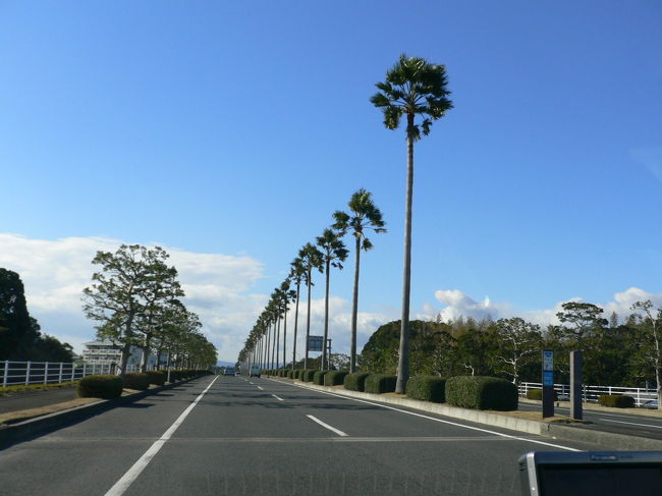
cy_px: 248
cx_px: 331
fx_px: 669
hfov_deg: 52.6
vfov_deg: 40.7
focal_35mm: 35
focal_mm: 5.8
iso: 80
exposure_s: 1/320
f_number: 5.6
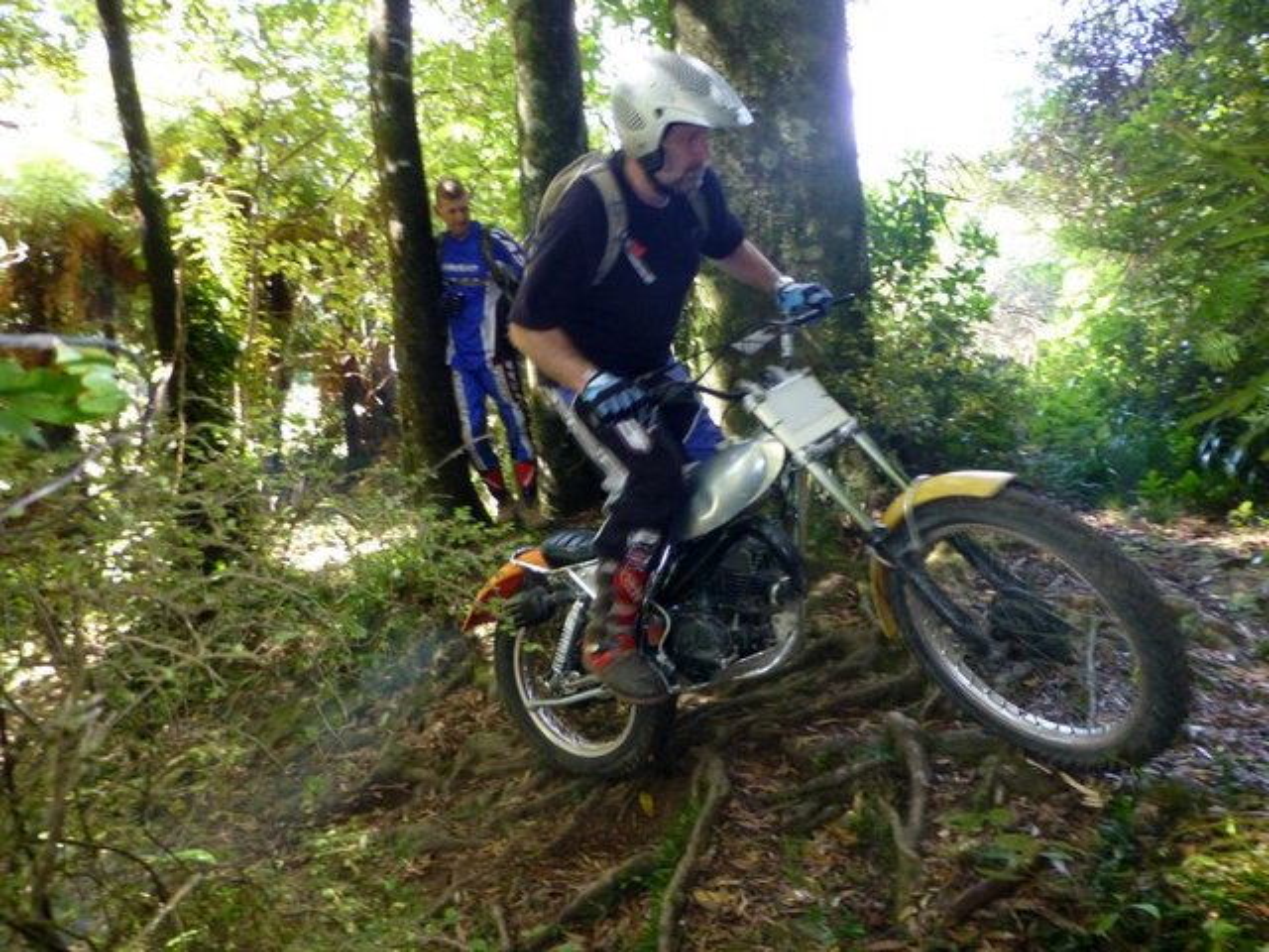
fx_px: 880
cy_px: 476
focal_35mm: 24
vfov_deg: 56.8
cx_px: 634
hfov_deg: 71.6
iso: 500
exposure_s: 1/60
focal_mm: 4.3
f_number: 3.3
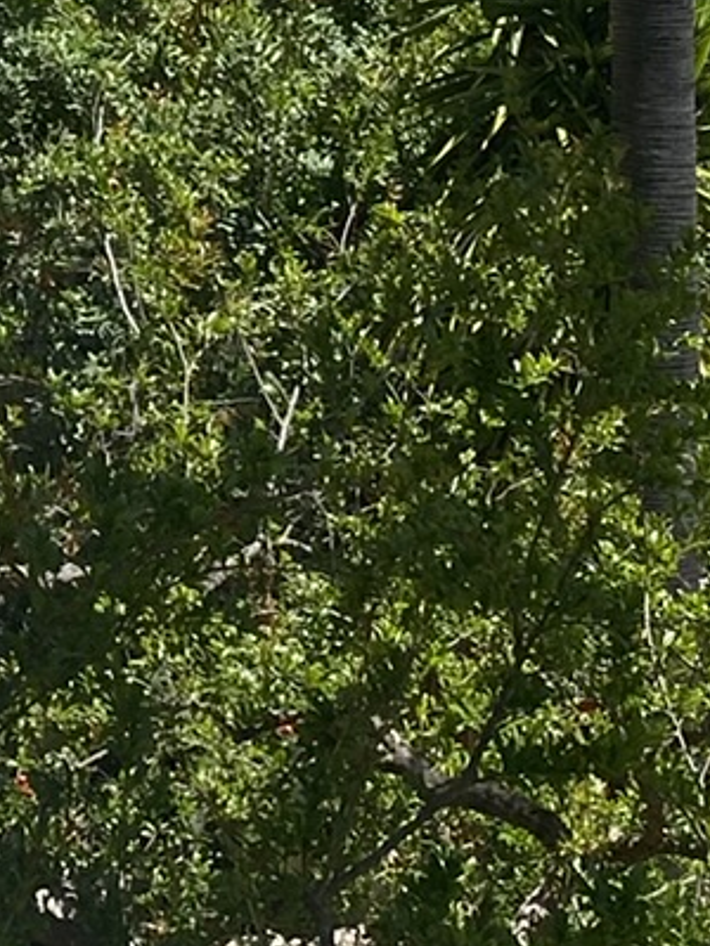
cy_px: -603
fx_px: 3637
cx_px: -213
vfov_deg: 13.7
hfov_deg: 10.9
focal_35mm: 133
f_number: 1.8
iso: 32
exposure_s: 1/2268
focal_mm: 4.25
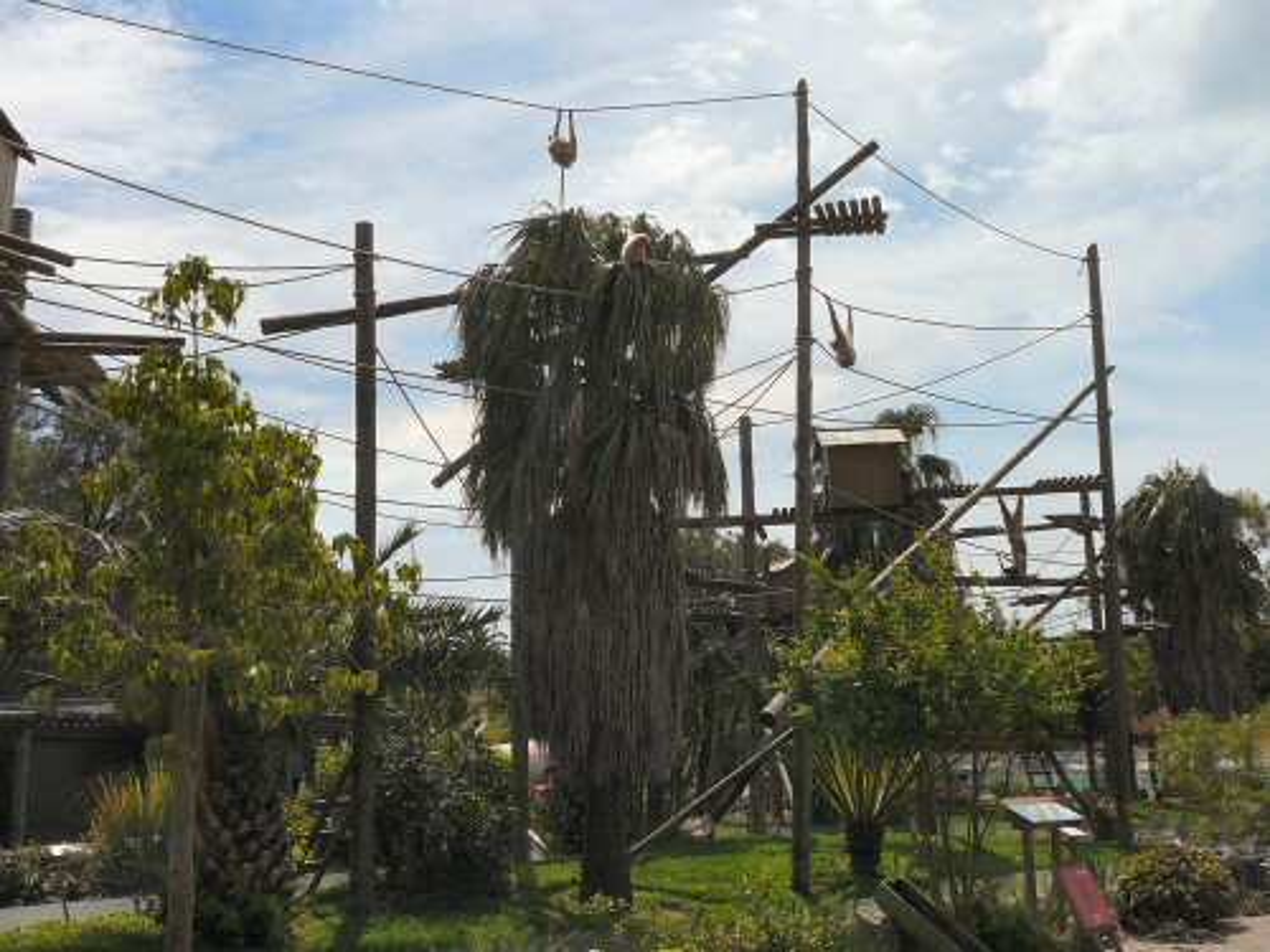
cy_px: 476
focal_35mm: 35
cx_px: 635
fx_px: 1284
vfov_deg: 40.7
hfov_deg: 52.6
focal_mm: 5.2
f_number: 5
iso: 100
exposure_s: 1/1300
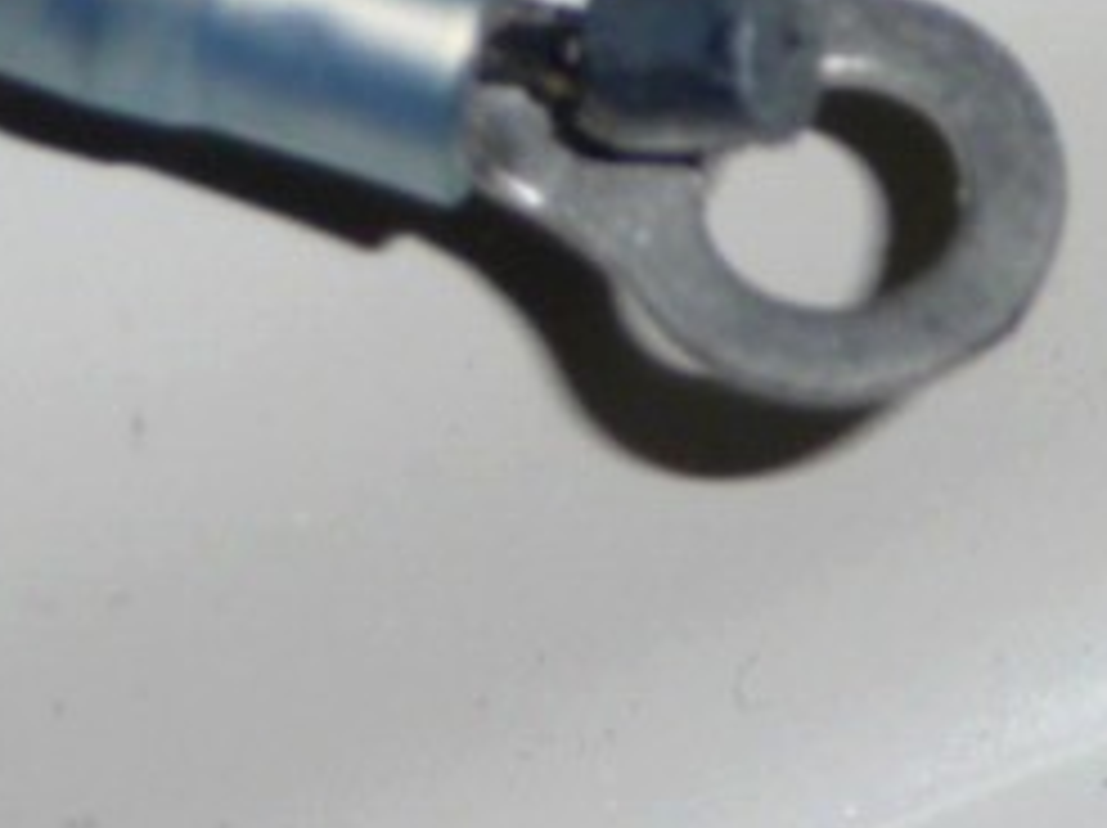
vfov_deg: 4.4
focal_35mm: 336
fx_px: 10735
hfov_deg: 5.9
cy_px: 9
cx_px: 328
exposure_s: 1/40
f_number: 4.6
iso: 100
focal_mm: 13.1
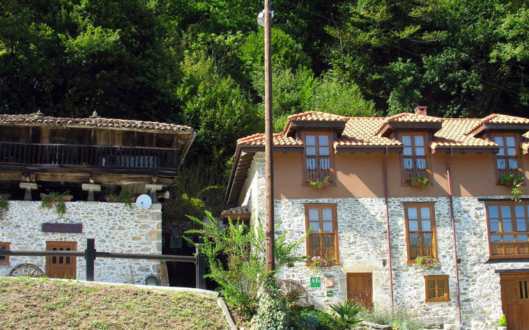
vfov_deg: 29.1
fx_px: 634
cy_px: 205
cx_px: 272
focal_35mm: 44
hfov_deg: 45.3
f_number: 4.5
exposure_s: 1/116
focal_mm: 8.9
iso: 50
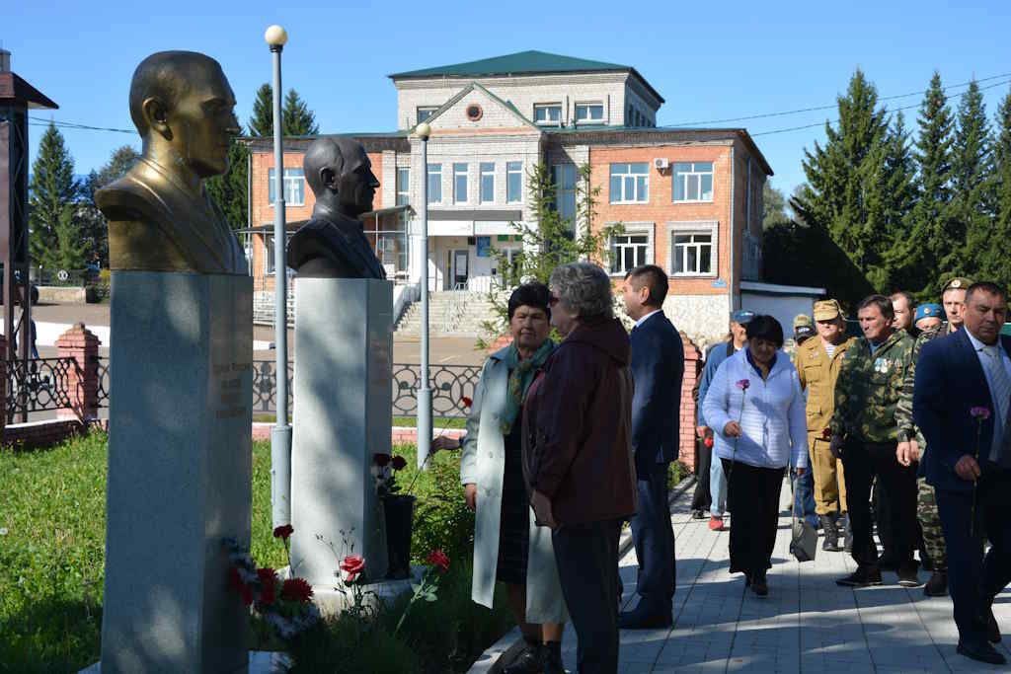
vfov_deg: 25.8
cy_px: 337
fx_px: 1474
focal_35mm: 52
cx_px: 506
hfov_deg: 37.8
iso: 125
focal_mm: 35
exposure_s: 1/250
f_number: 8
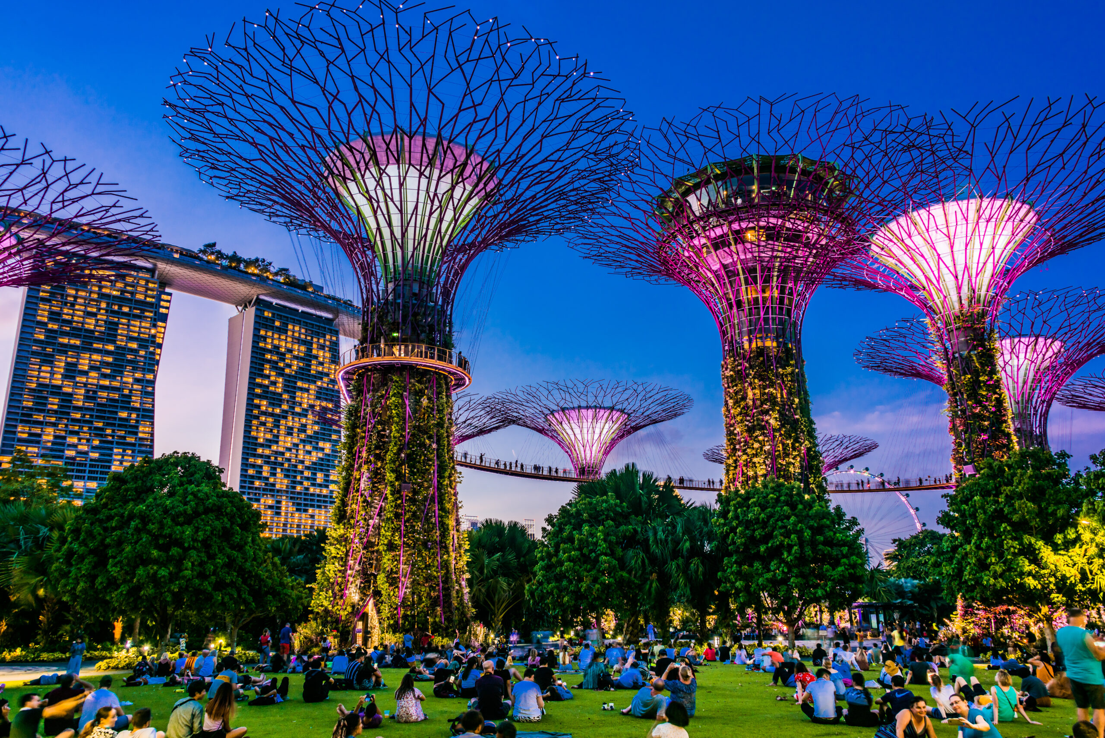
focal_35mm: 28
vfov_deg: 46.4
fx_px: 860
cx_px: 552
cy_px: 369
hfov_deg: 65.5
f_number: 10
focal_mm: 28
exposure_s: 2
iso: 200
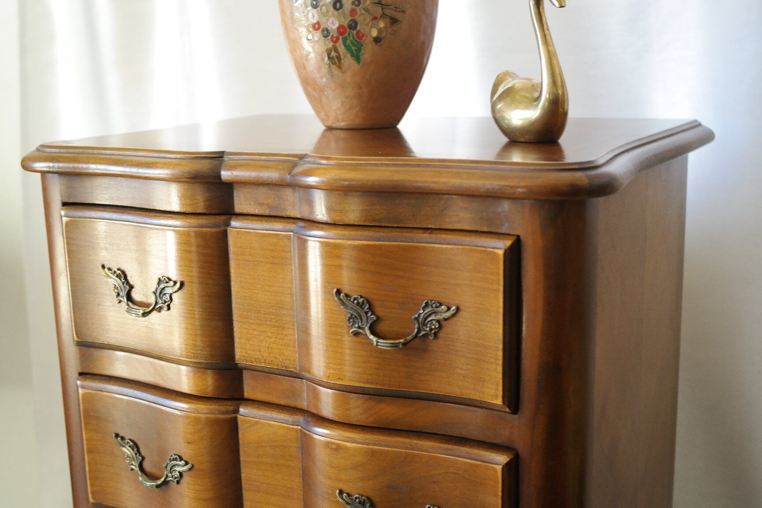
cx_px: 381
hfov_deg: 42.7
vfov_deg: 29.2
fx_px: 974
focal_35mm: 46
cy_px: 254
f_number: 5.6
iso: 800
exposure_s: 1/30
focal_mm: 30
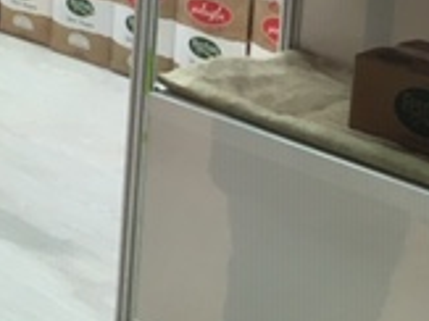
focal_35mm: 114
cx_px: -384
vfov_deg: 12.1
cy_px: -218
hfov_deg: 14.7
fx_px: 1412
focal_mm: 4.15
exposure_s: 1/33
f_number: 2.2
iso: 25
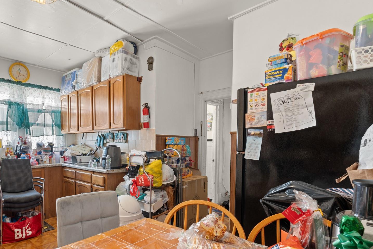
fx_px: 207
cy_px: 147
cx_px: 125
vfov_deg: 61.5
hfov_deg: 81.2
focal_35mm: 20
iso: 400
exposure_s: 1.6
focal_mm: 14
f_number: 10
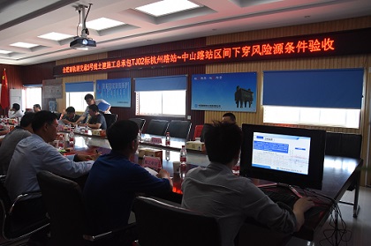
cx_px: 186
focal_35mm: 27
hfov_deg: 67.4
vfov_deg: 47.8
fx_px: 278
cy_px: 123
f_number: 5.6
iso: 1250
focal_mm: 18
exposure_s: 1/125
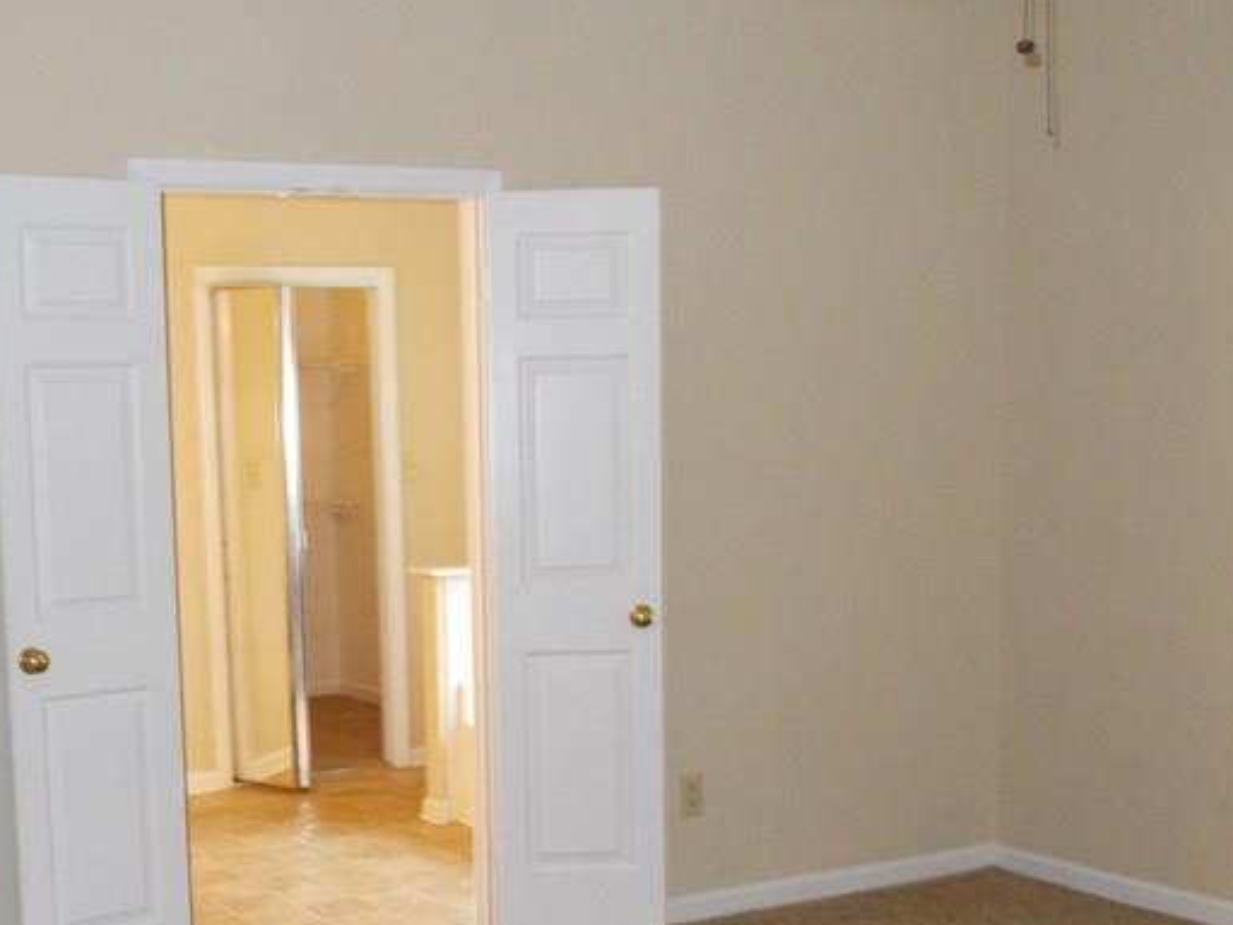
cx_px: 359
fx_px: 1852
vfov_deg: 27.7
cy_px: 672
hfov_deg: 36.2
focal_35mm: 52
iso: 320
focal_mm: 4.6
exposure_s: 1/25
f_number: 3.2
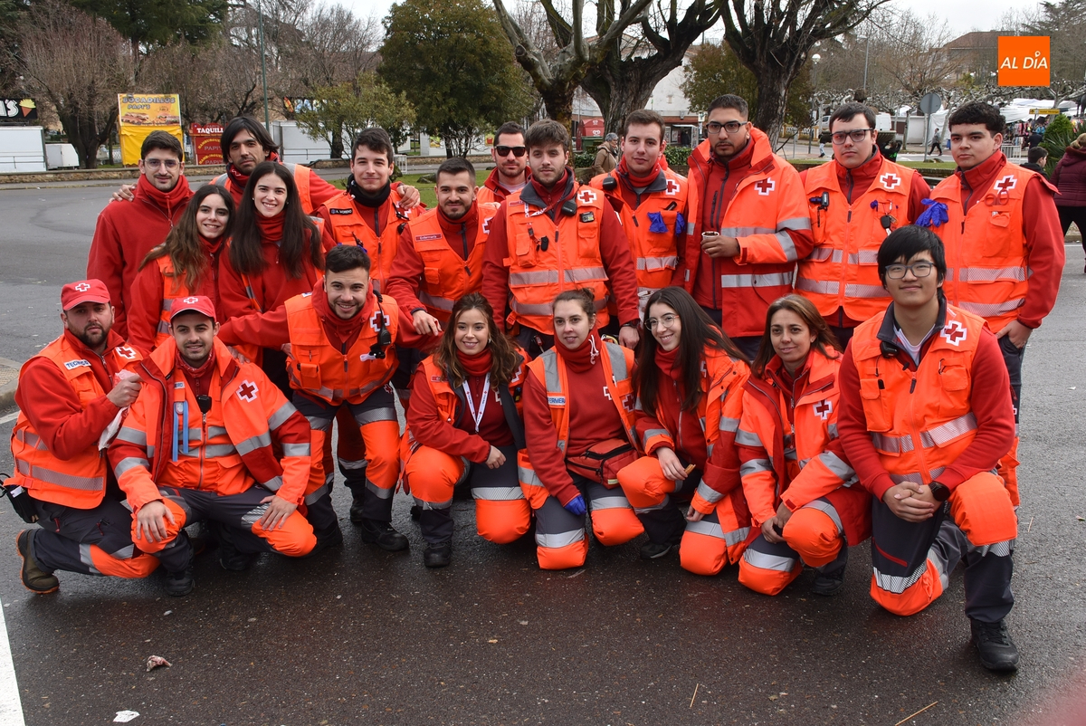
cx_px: 543
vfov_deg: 36.9
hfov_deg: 53.1
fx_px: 1087
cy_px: 363
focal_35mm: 36
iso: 320
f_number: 8
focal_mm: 24
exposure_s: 1/250
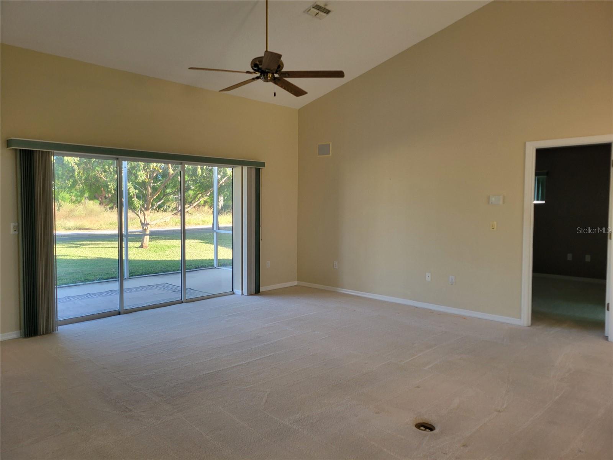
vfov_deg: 53.1
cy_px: 230
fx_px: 460
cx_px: 306
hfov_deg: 67.3
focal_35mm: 26
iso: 100
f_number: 1.8
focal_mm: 5.4
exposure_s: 1/120
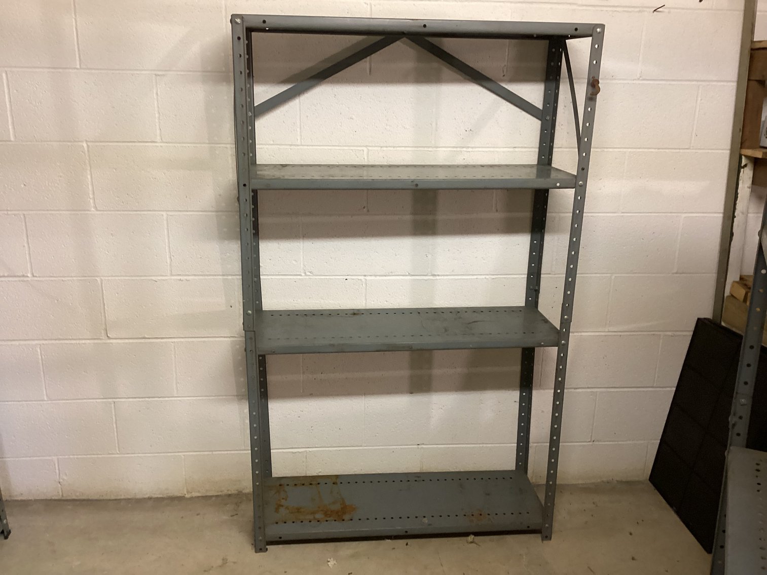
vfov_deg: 45.4
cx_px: 384
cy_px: 288
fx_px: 687
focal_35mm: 31
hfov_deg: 58.3
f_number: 2.4
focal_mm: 3.3
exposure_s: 1/33
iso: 250
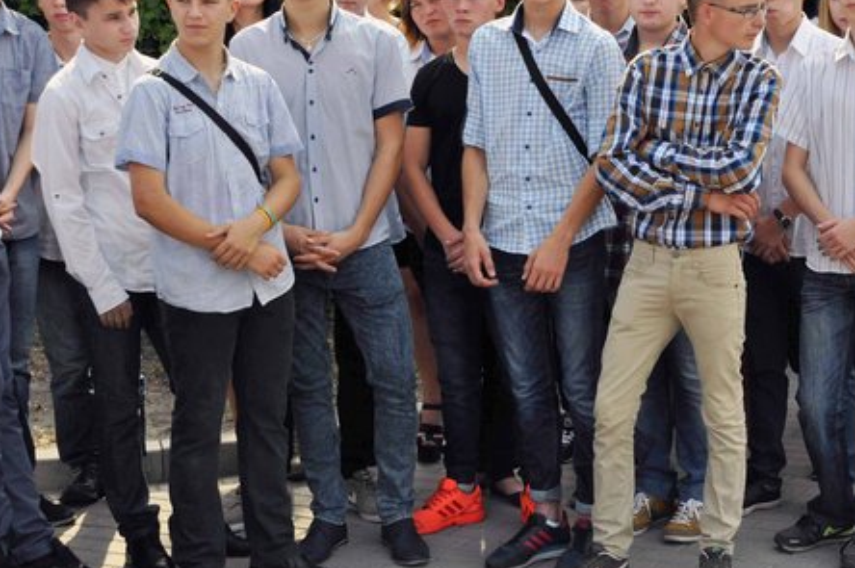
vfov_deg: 17.2
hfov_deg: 25.5
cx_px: 582
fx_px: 1874
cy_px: 210
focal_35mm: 79
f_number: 13
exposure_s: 1/640
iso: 1000
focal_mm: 36
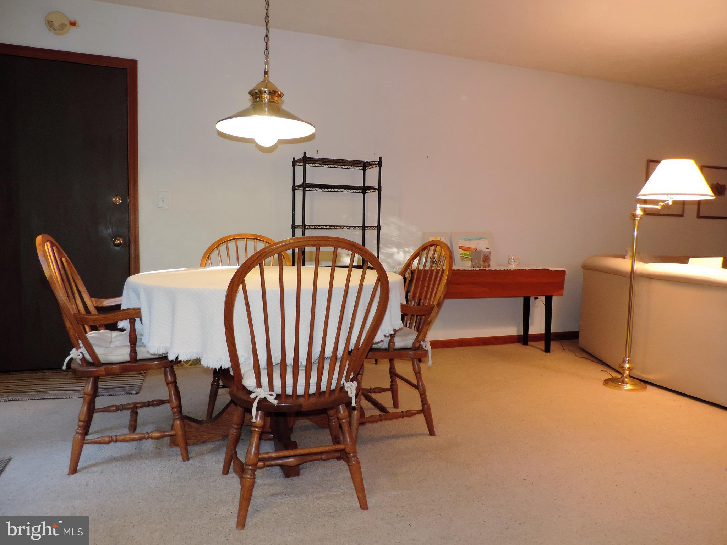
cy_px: 272
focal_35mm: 24
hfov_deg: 71.6
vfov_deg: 56.8
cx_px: 364
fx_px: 504
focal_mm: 4.3
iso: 400
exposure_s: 1/30
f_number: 3
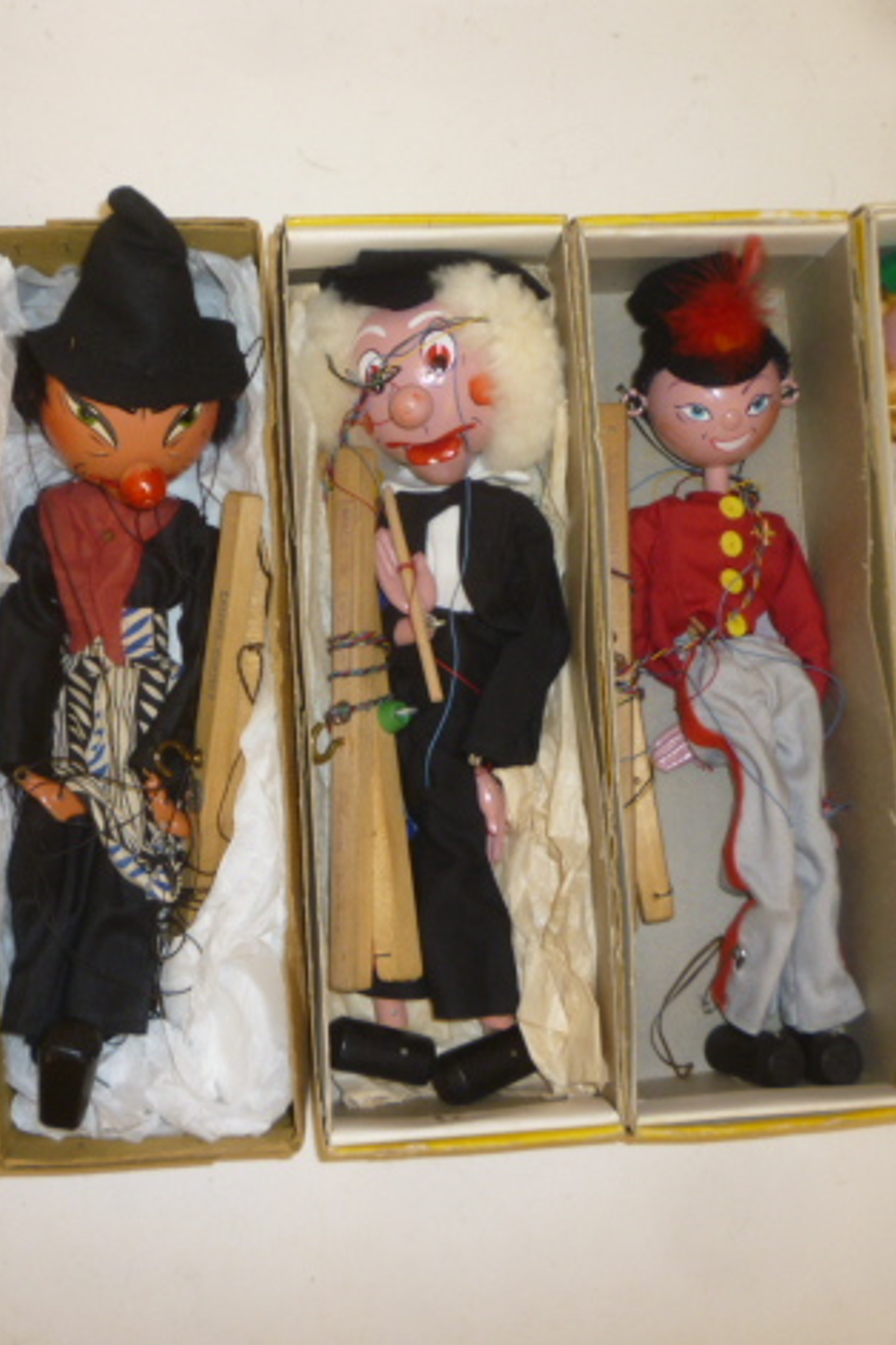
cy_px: 671
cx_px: 391
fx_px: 1531
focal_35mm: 41
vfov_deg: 47.4
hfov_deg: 32.6
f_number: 3.3
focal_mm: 5.2
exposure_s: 1/30
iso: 100
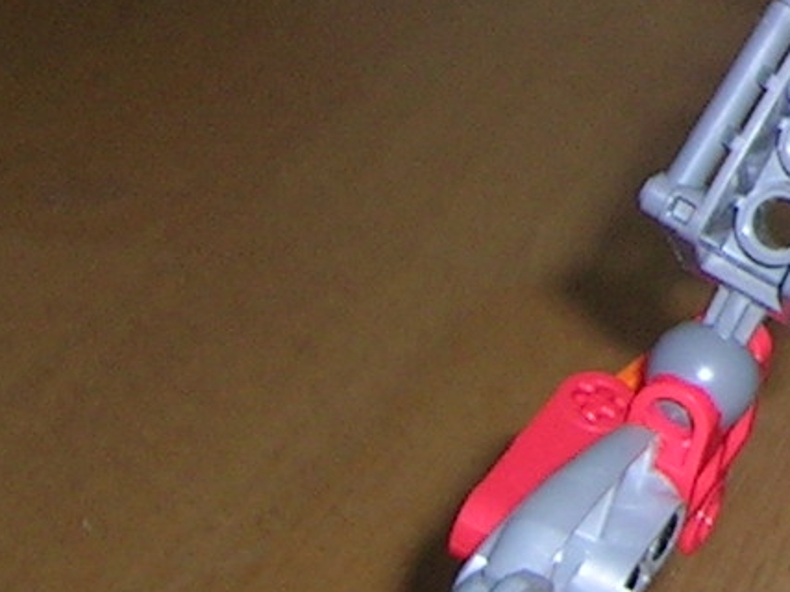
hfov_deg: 10.9
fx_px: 3833
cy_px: -157
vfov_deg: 8.7
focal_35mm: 168
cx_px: 1499
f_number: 2.8
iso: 50
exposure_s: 1/60.1
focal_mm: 5.4
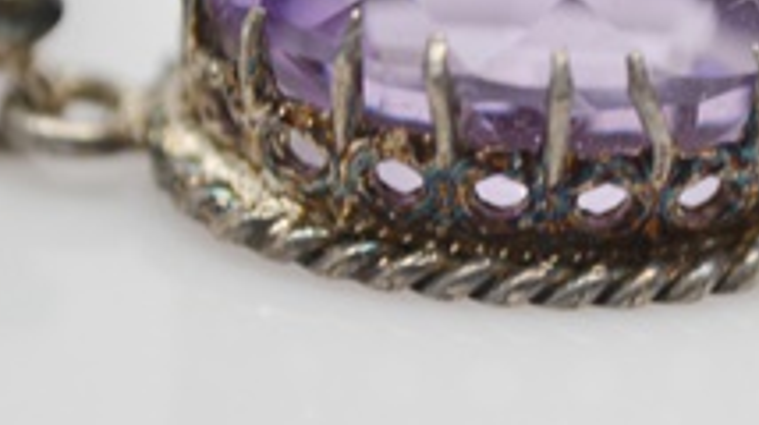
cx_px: 667
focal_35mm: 242
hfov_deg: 8.9
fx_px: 4876
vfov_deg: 5.0
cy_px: 21
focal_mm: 55
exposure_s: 1/60
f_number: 5.6
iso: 500
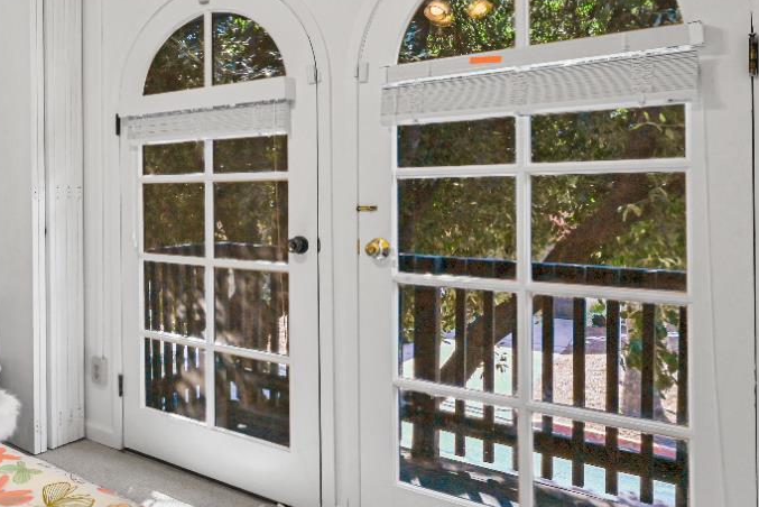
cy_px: 188
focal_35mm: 31
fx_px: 654
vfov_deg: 42.0
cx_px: 36
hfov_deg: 51.0
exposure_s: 1/10
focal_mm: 14
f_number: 14
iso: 1600
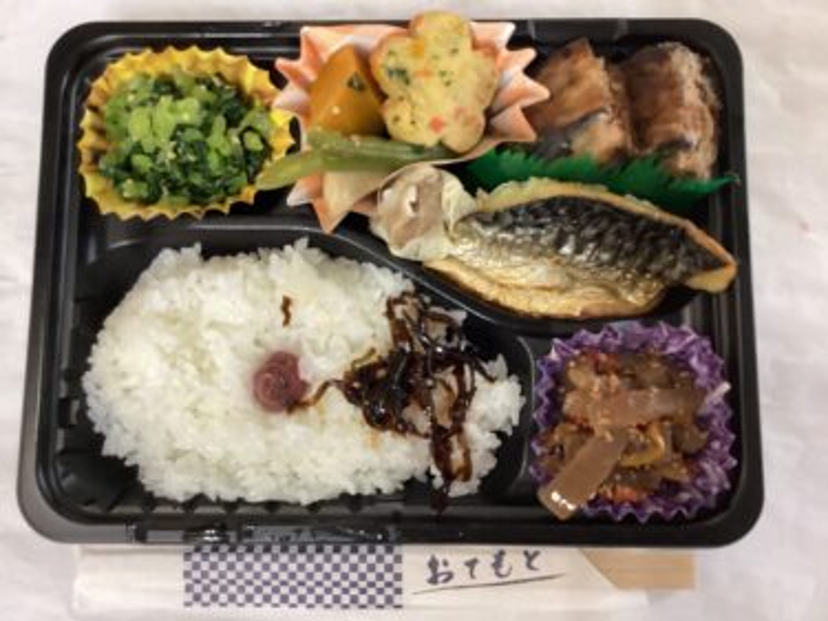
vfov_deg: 45.4
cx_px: 414
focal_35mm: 31
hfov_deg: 58.4
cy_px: 310
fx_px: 741
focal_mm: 3.3
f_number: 2.4
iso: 320
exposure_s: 1/60
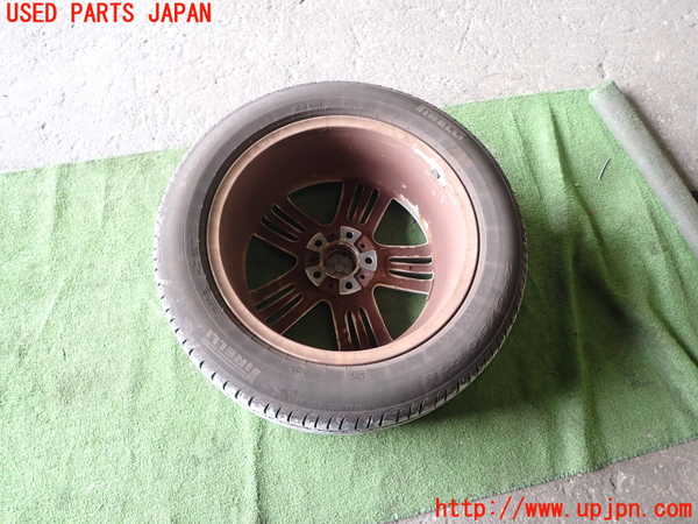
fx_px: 504
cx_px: 349
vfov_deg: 54.9
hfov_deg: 69.4
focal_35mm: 25
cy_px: 262
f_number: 2
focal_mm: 4.5
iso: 200
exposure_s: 1/30
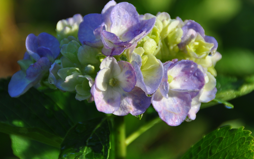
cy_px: 72
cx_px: 124
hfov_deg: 6.3
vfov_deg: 3.9
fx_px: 2319
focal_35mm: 335
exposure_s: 1/250
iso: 200
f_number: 6.3
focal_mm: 200
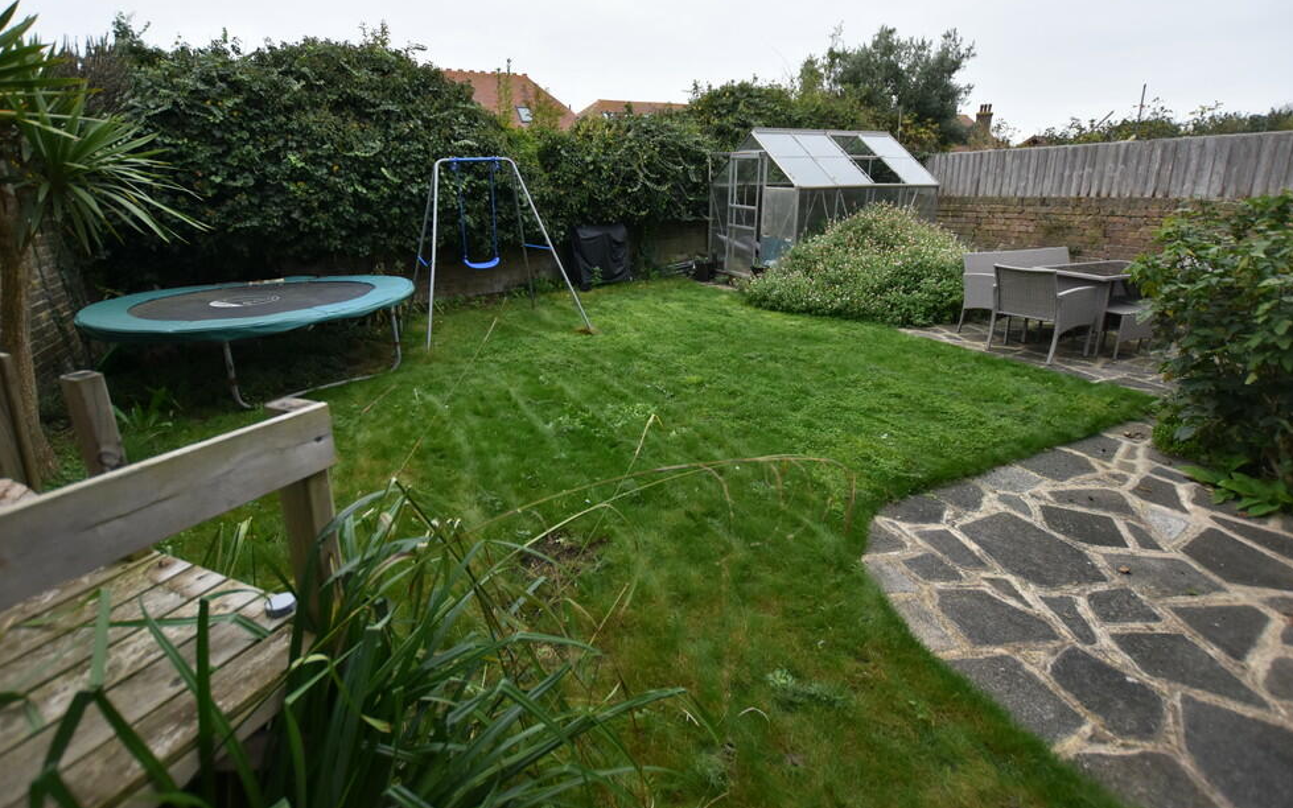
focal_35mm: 16
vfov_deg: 71.0
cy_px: 360
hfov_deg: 97.8
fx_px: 564
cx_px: 623
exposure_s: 1/250
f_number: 3.5
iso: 560
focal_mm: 10
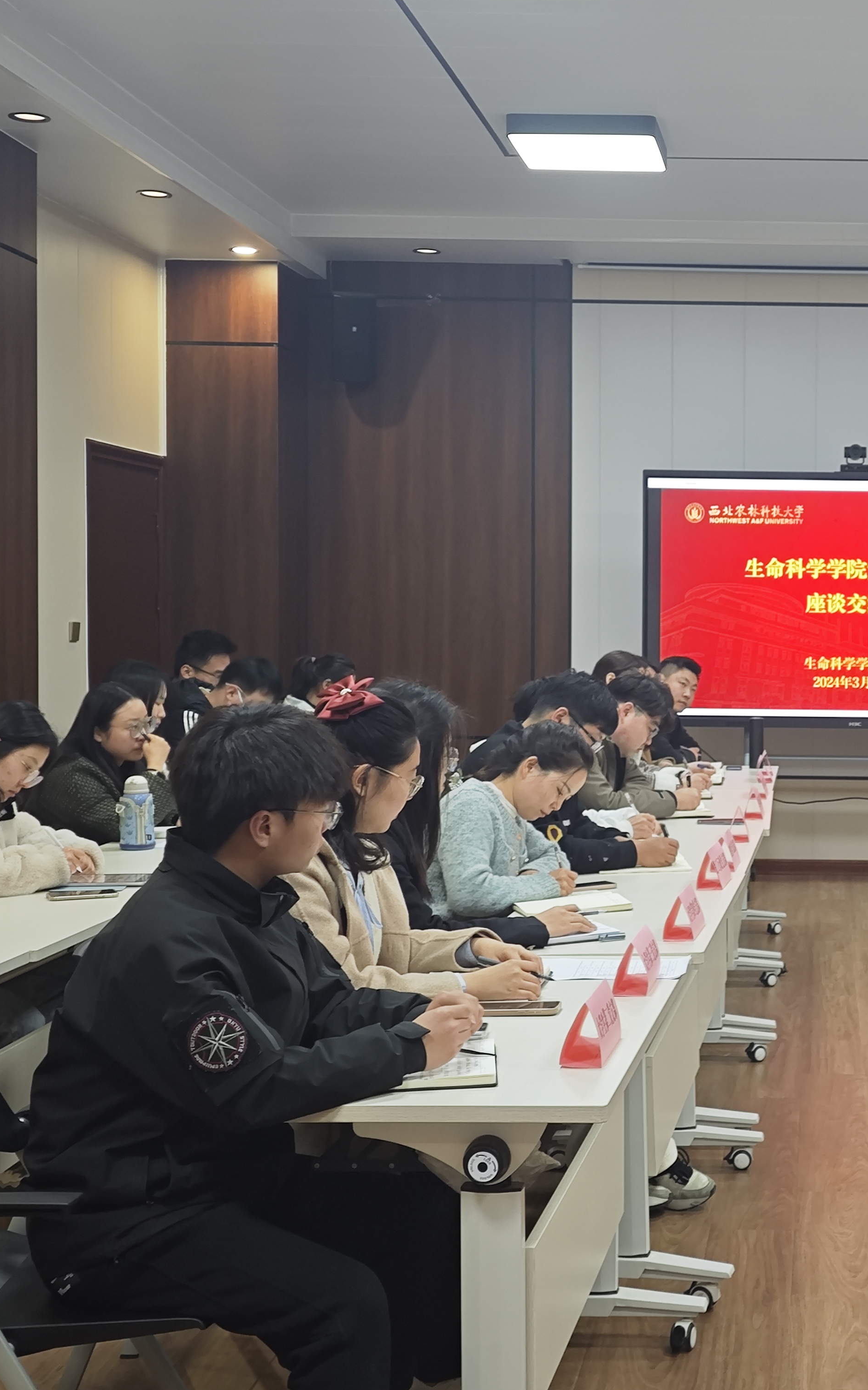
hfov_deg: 25.3
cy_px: 684
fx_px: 1855
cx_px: 829
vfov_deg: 41.1
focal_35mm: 49
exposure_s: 1/55.6
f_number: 1.6
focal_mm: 6.55
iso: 160
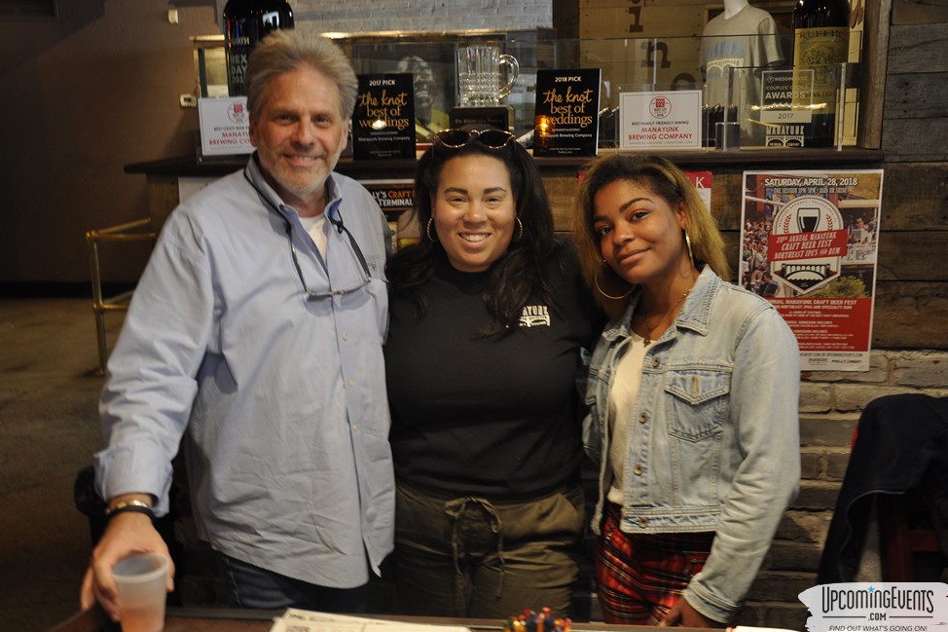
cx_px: 476
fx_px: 1053
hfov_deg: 48.5
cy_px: 312
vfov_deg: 33.4
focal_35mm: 40
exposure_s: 1/6
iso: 400
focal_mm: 26
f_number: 4
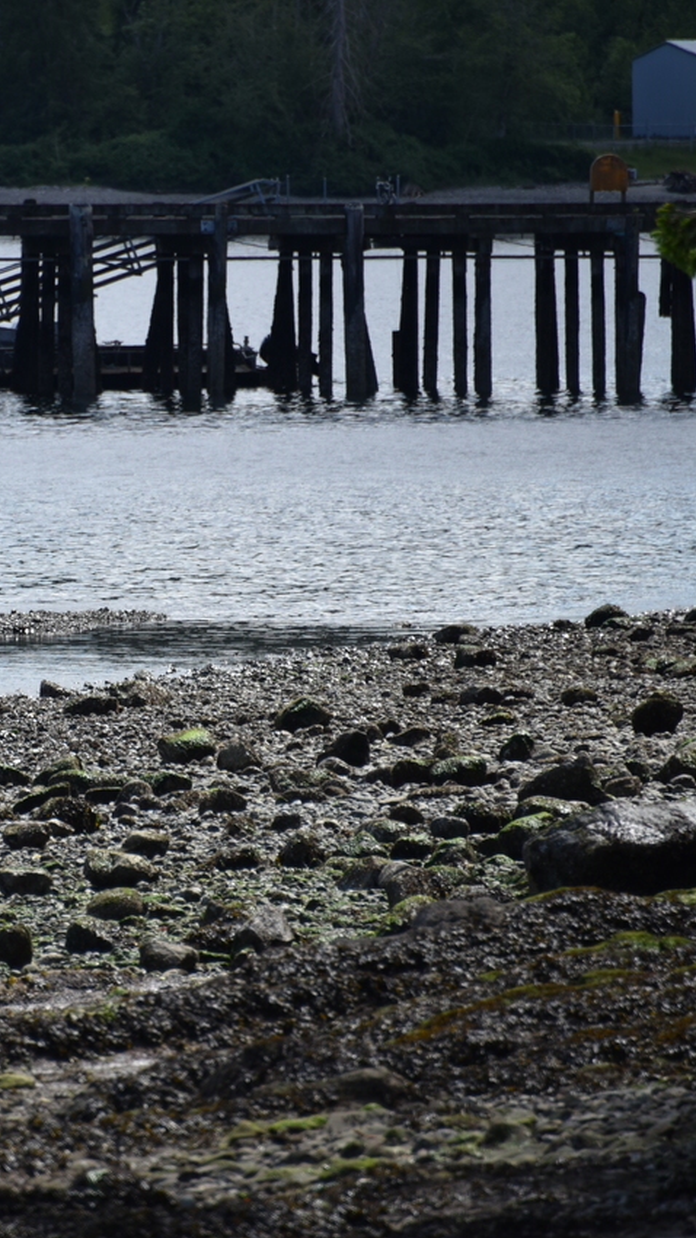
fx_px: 15536
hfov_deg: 2.6
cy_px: 618
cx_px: 70
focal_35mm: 473
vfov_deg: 4.6
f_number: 5.6
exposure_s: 1/640
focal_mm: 300
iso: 160
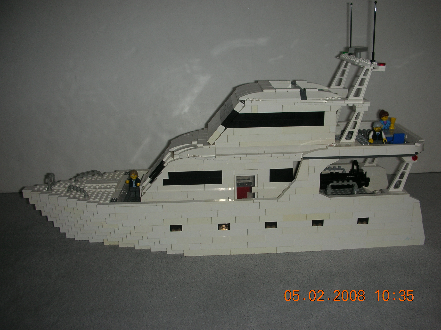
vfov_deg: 40.7
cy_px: 165
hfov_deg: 52.6
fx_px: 446
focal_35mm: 35
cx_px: 220
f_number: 3
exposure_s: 1/60.1
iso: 50
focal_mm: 5.8
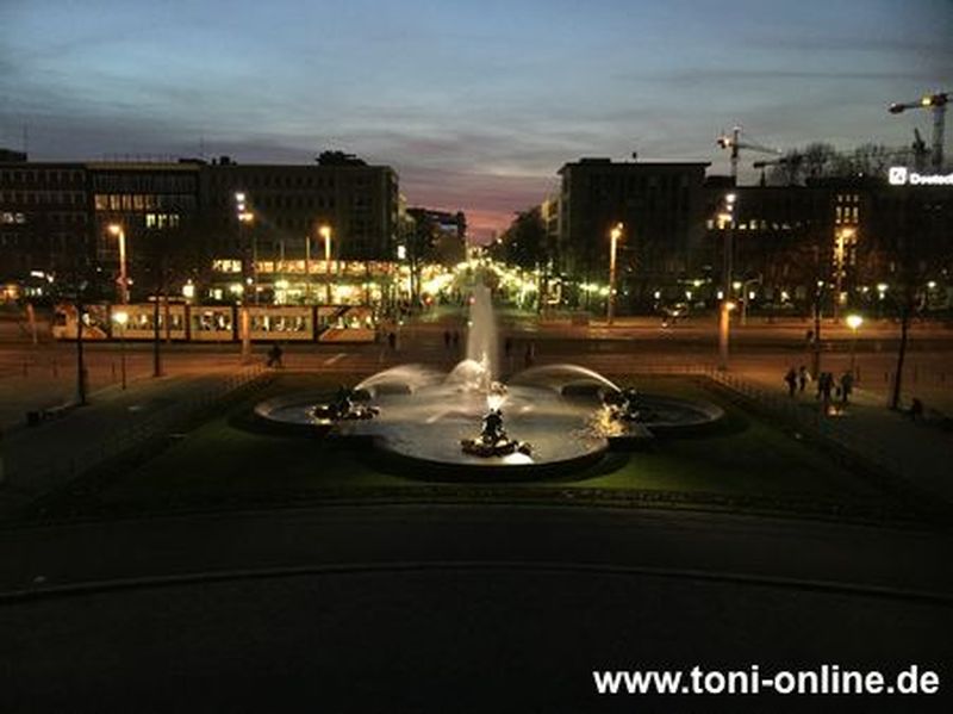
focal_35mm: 29
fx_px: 798
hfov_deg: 61.7
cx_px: 476
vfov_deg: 48.2
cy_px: 357
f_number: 2.2
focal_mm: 4.15
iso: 125
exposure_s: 1/4
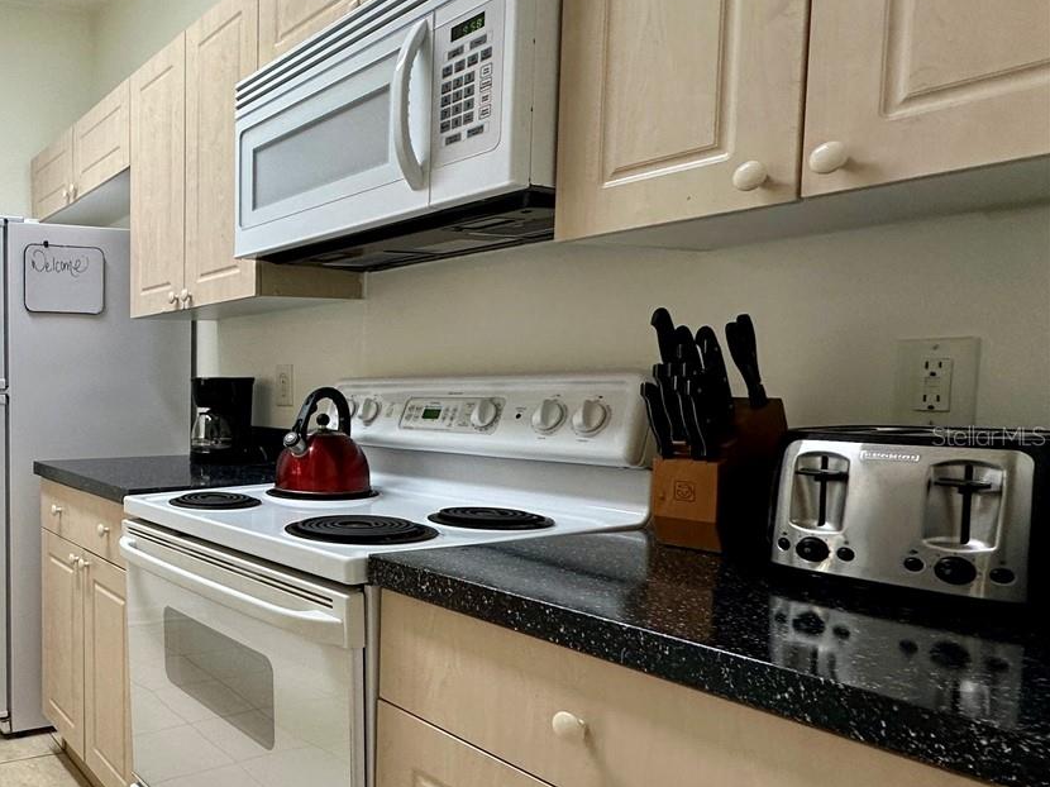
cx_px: 39
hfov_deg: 53.7
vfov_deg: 51.2
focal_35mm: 27
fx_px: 819
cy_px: 435
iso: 160
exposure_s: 1/120
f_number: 2.2
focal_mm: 2.22
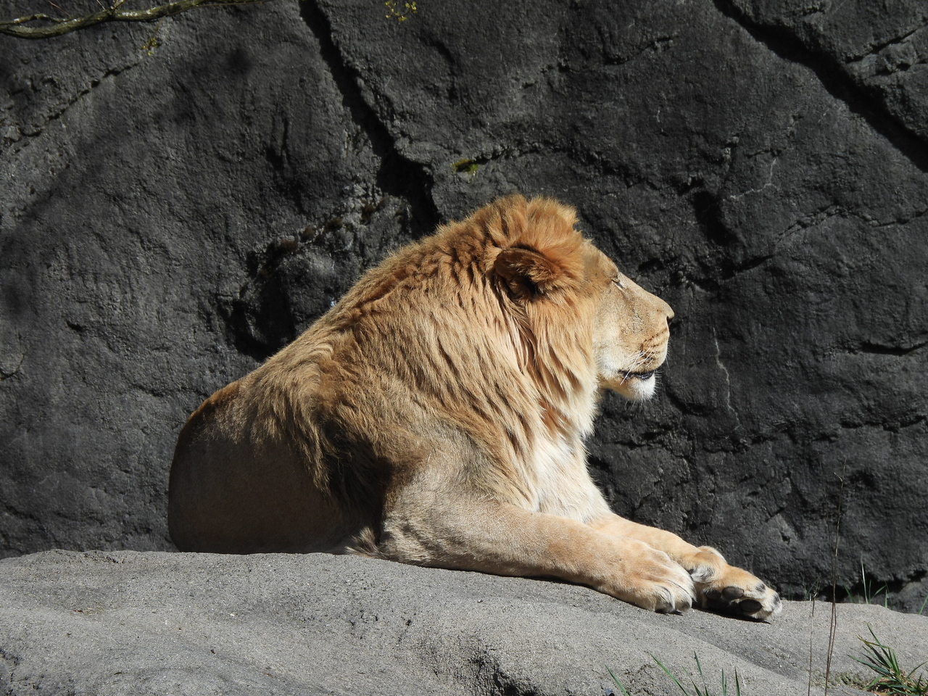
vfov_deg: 1.5
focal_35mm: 1000
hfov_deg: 2.0
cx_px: 464
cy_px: 348
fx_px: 26808
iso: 100
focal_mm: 178
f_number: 5.6
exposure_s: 1/500
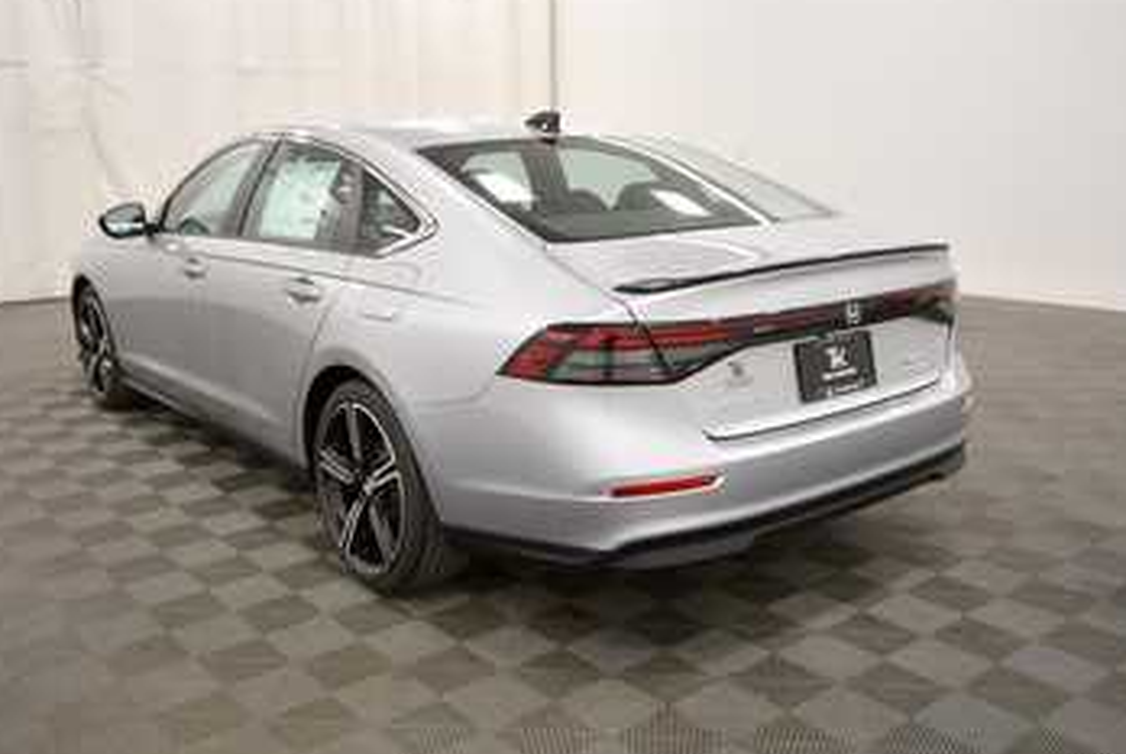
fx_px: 971
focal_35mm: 31
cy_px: 358
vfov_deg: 42.4
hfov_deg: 60.2
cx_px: 521
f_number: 5.3
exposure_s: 1/125
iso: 800
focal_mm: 18
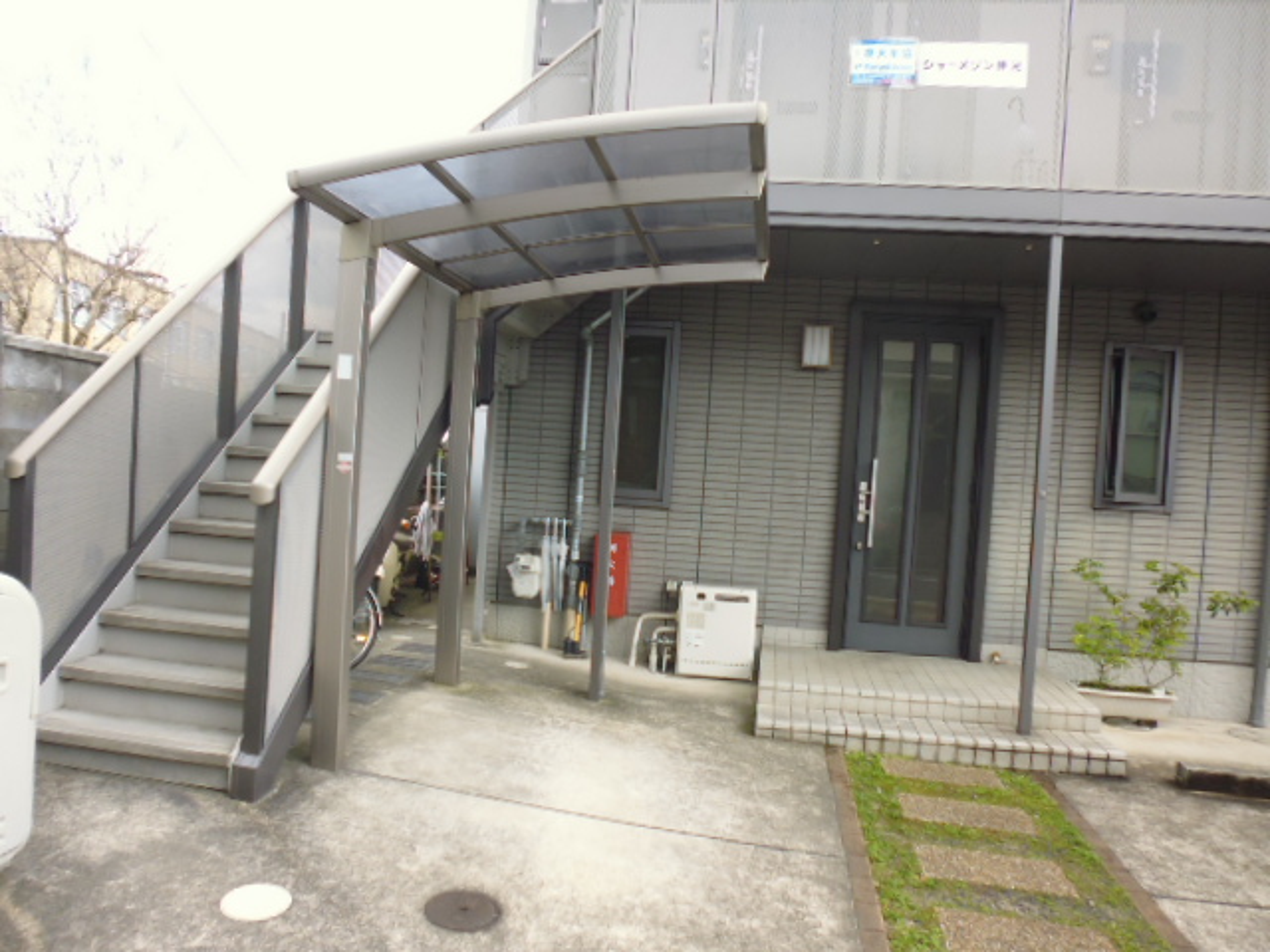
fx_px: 881
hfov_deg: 71.6
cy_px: 476
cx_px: 635
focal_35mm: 24
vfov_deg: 56.8
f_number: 2.8
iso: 100
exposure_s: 1/200
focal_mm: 4.3
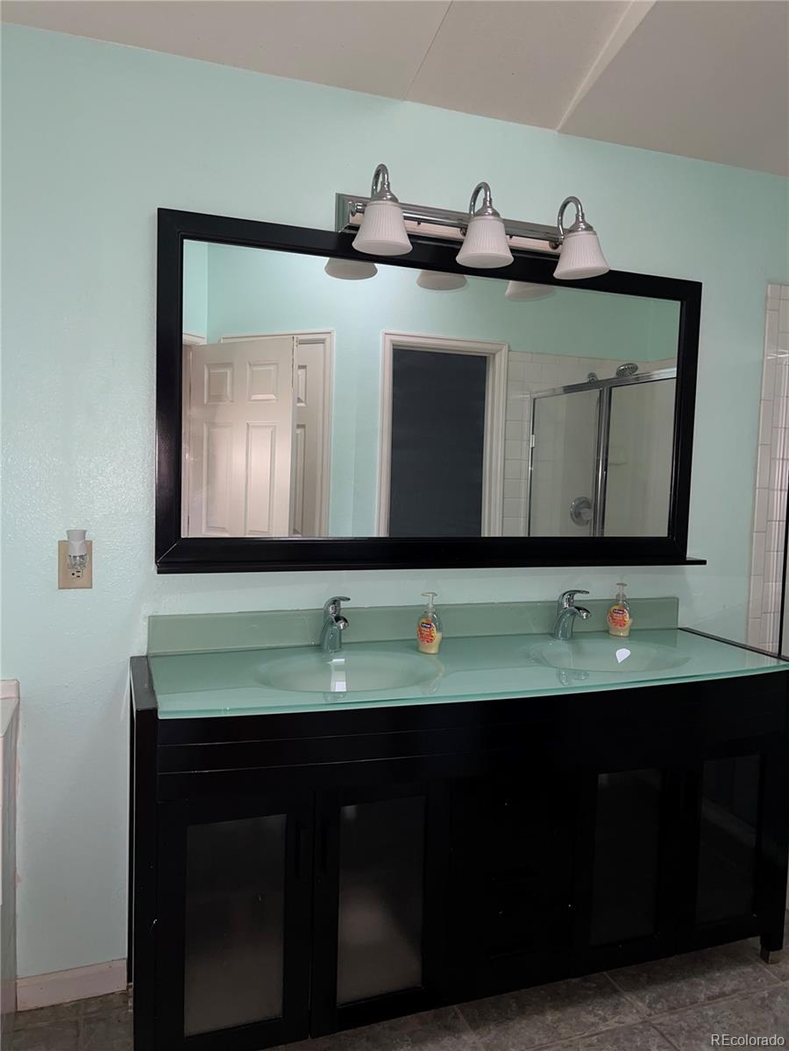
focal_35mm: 26
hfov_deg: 53.1
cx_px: 394
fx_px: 790
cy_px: 526
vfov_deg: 67.3
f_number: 1.5
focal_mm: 5.7
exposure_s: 1/12
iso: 80
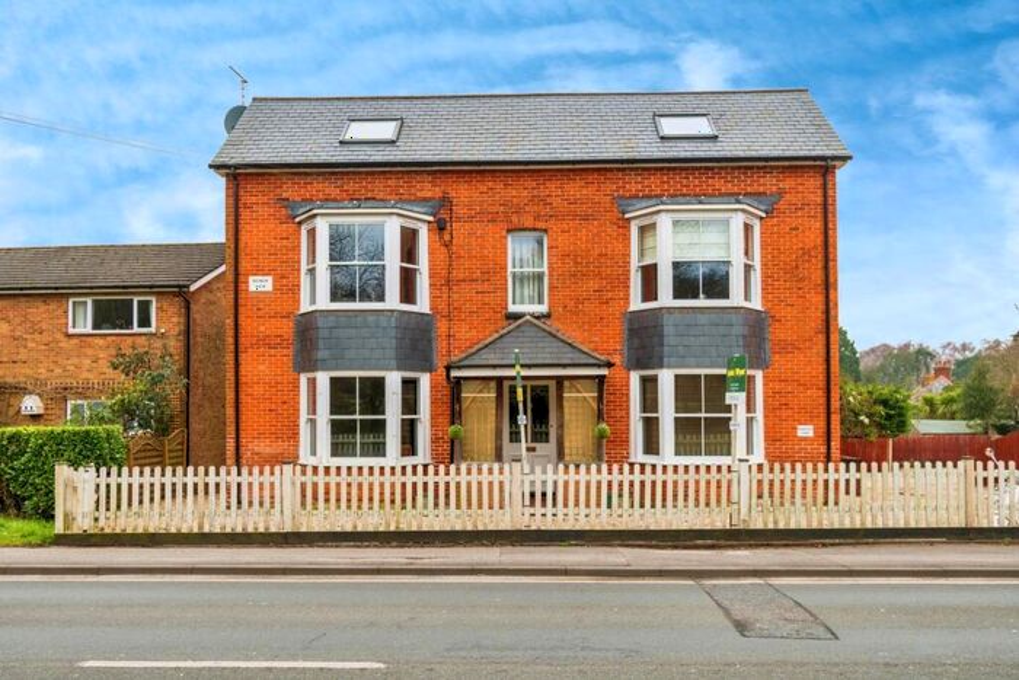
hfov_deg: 61.9
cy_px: 340
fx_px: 849
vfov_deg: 43.6
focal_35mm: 30
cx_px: 510
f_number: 7.1
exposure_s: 1/200
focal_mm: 20
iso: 320
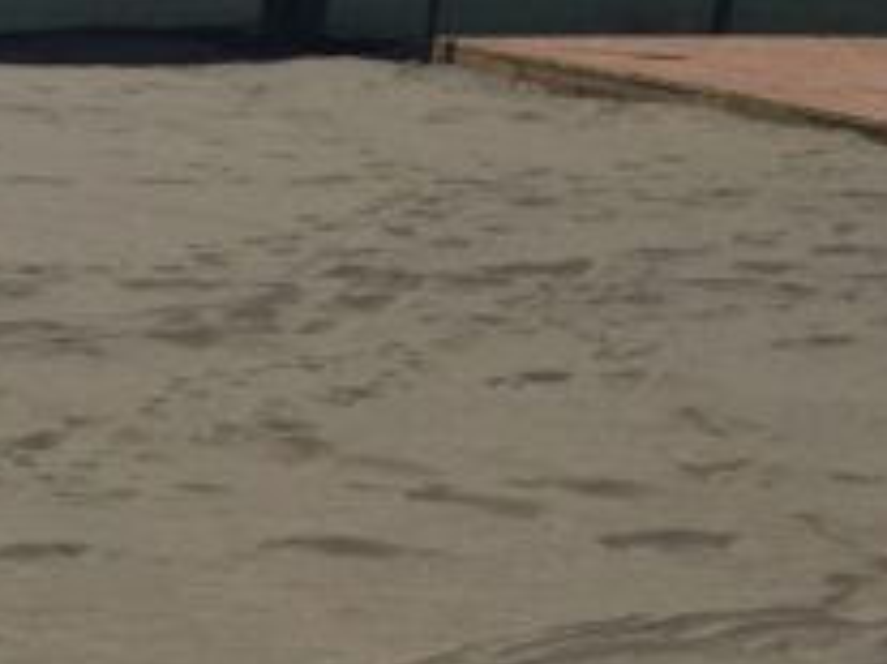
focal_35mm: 119
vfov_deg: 11.7
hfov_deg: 14.6
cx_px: -698
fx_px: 3047
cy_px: 1122
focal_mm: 4.15
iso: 32
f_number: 2.2
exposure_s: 1/9901
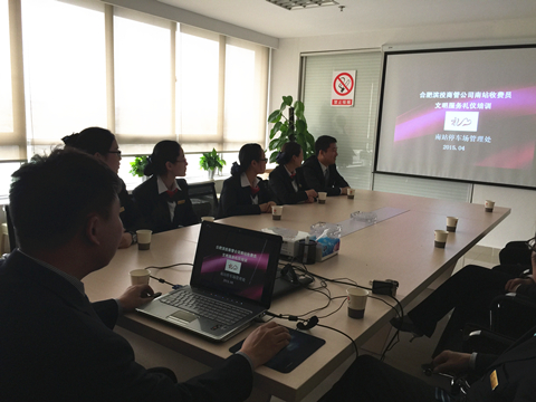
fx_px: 449
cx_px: 268
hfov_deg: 61.7
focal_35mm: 29
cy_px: 201
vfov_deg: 48.2
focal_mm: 4.15
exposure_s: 1/40
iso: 32
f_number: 2.2
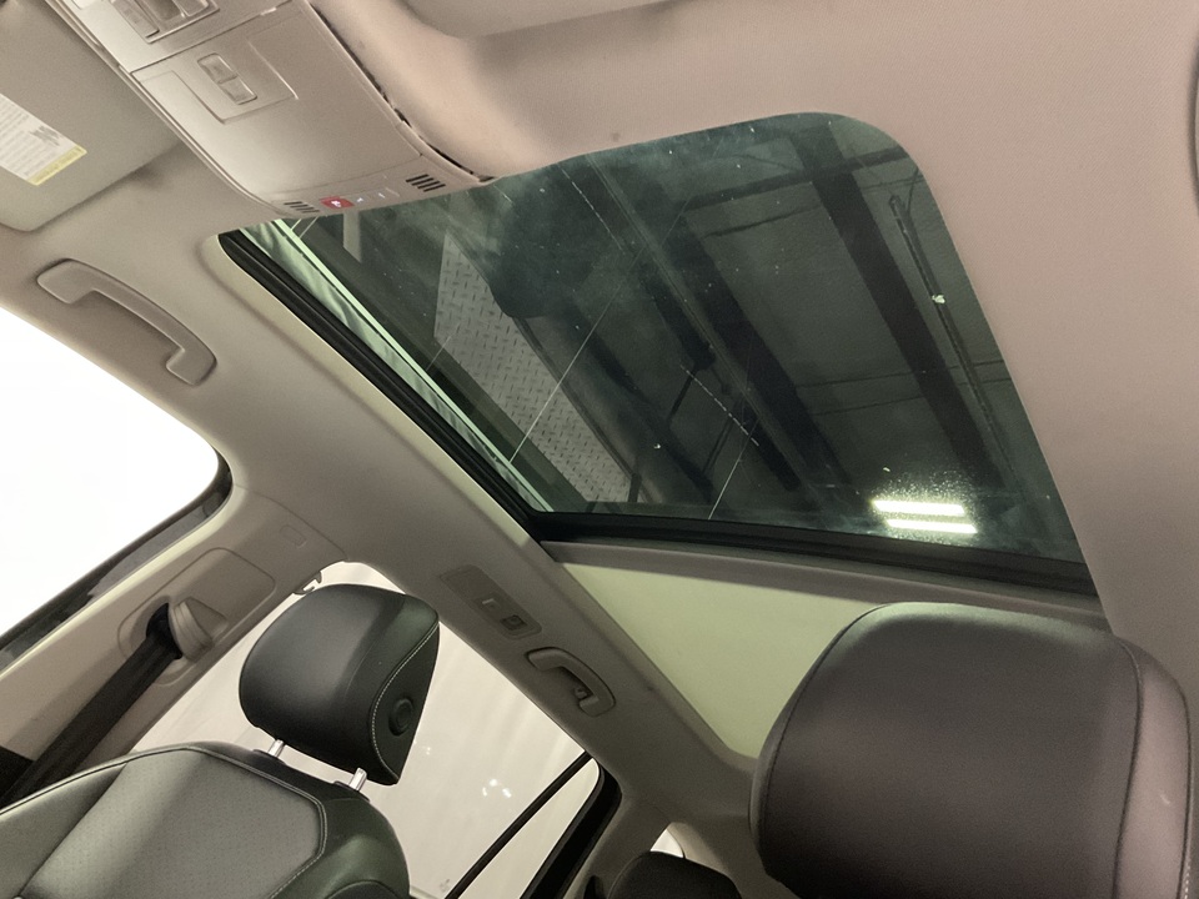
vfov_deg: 48.2
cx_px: 600
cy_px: 450
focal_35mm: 29
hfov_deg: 61.7
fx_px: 1004
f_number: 1.8
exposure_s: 1/25
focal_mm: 3
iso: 400
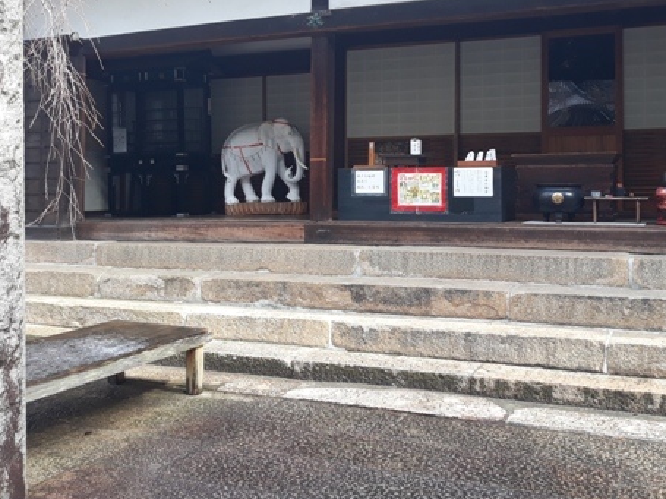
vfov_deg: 37.4
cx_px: 389
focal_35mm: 38
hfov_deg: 48.8
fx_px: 731
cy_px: 173
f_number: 1.7
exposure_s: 1/128
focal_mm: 3.71
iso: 40
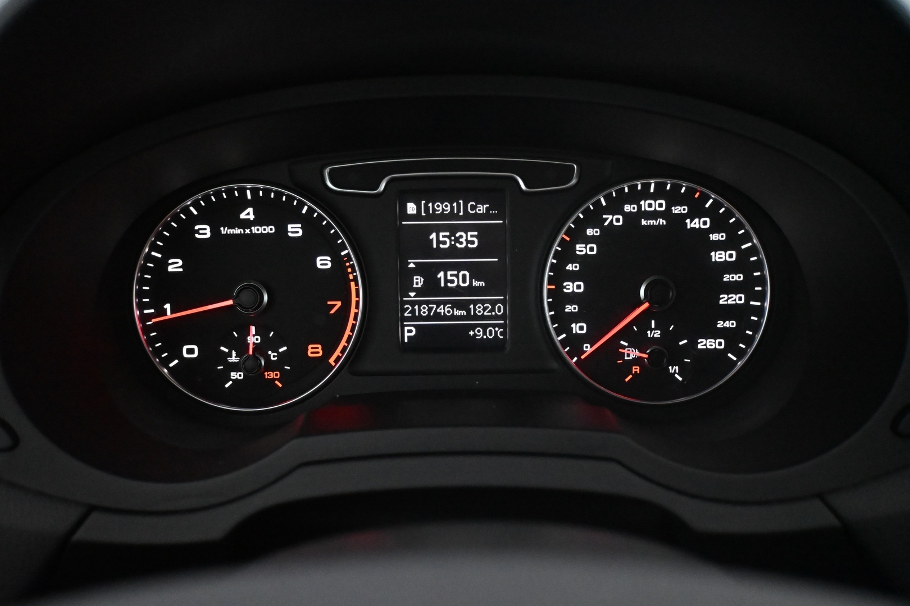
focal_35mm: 29
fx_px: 739
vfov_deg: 44.6
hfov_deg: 63.2
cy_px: 303
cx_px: 455
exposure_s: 1/60
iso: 8000
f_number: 3.8
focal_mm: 19.5
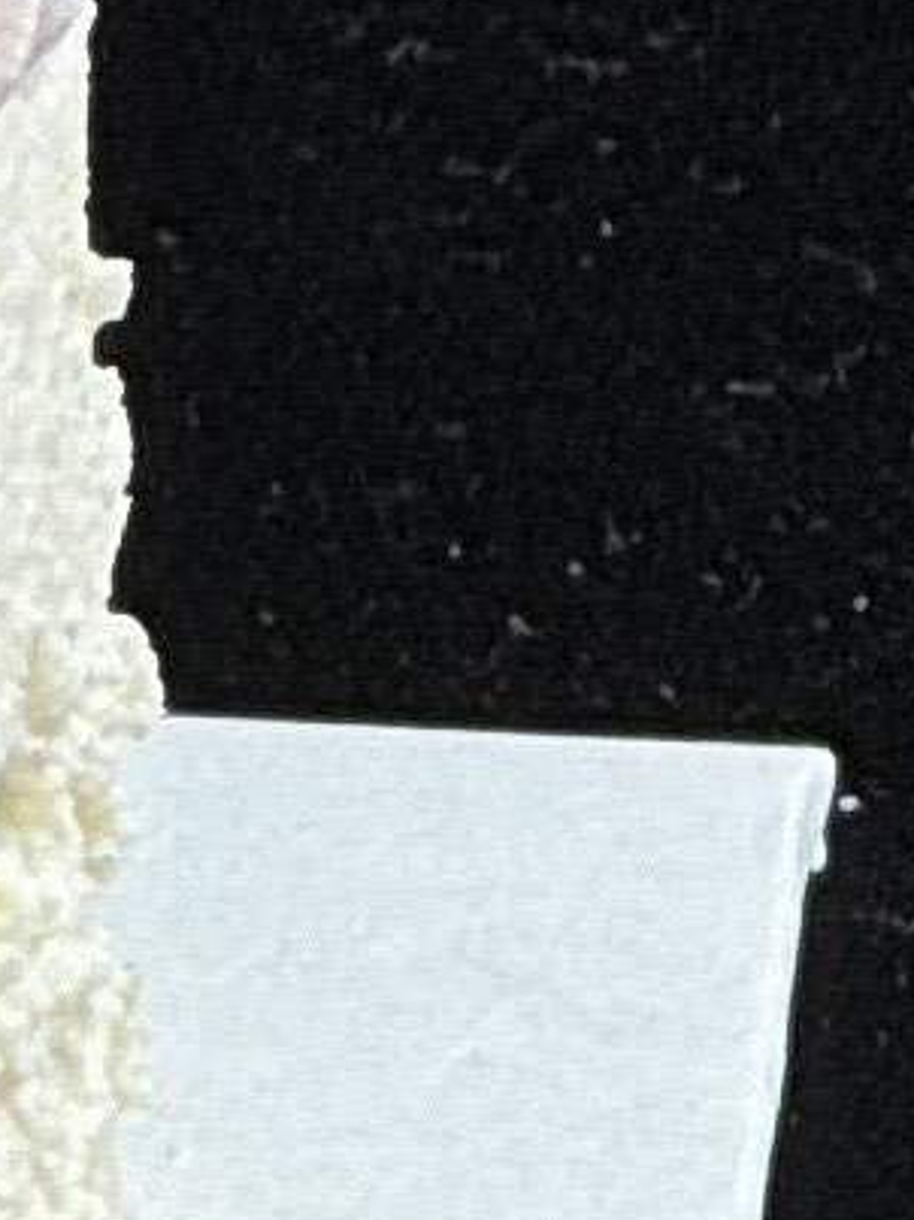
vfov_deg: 2.9
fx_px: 24269
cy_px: -757
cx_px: -1704
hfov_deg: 2.1
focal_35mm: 689
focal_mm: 15.66
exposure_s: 1/119
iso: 50
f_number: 2.8
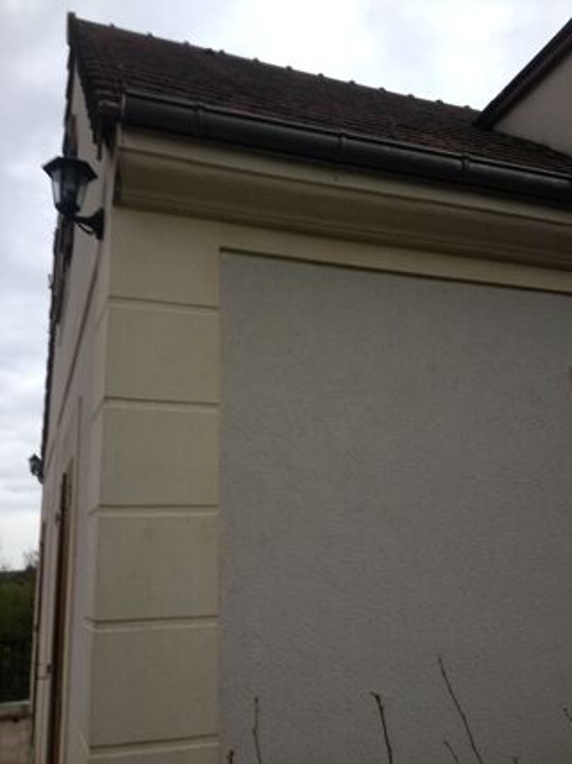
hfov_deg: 40.7
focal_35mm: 35
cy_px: 382
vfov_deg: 52.6
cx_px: 286
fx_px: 772
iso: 50
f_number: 2.4
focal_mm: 4.28
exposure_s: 1/20
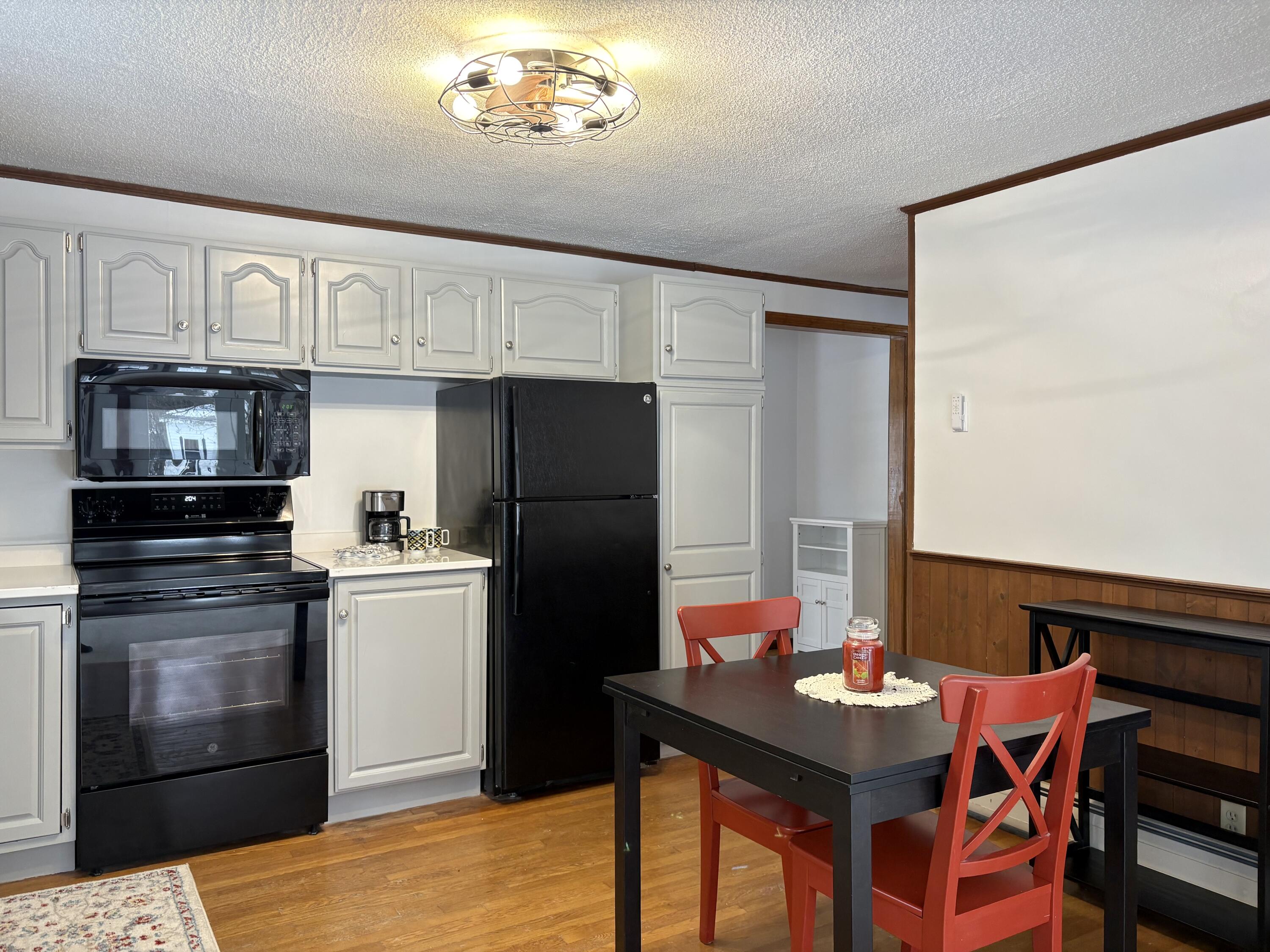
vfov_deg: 53.1
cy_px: 476
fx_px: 954
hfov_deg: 67.3
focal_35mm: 26
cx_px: 635
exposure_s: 1/60
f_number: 1.6
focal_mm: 5.96
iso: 125
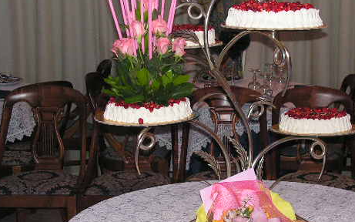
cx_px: 236
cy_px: 120
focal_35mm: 78
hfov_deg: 26.3
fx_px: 755
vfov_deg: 16.7
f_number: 3.2
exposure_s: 1/60
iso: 200
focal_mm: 8.9
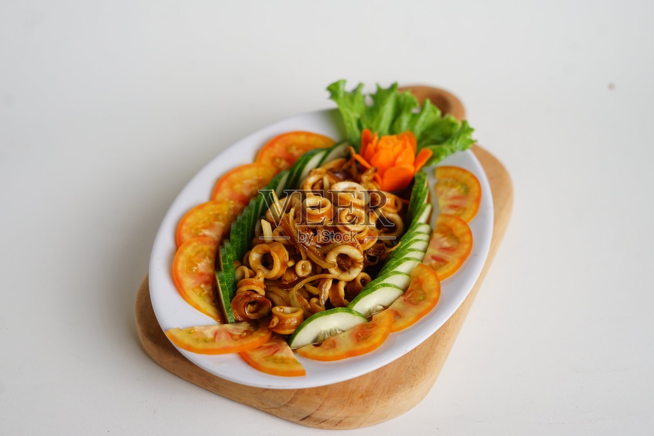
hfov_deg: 39.6
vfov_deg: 27.0
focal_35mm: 50
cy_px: 218
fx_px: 908
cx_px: 327
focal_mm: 50
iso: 640
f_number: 3.5
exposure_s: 1/100
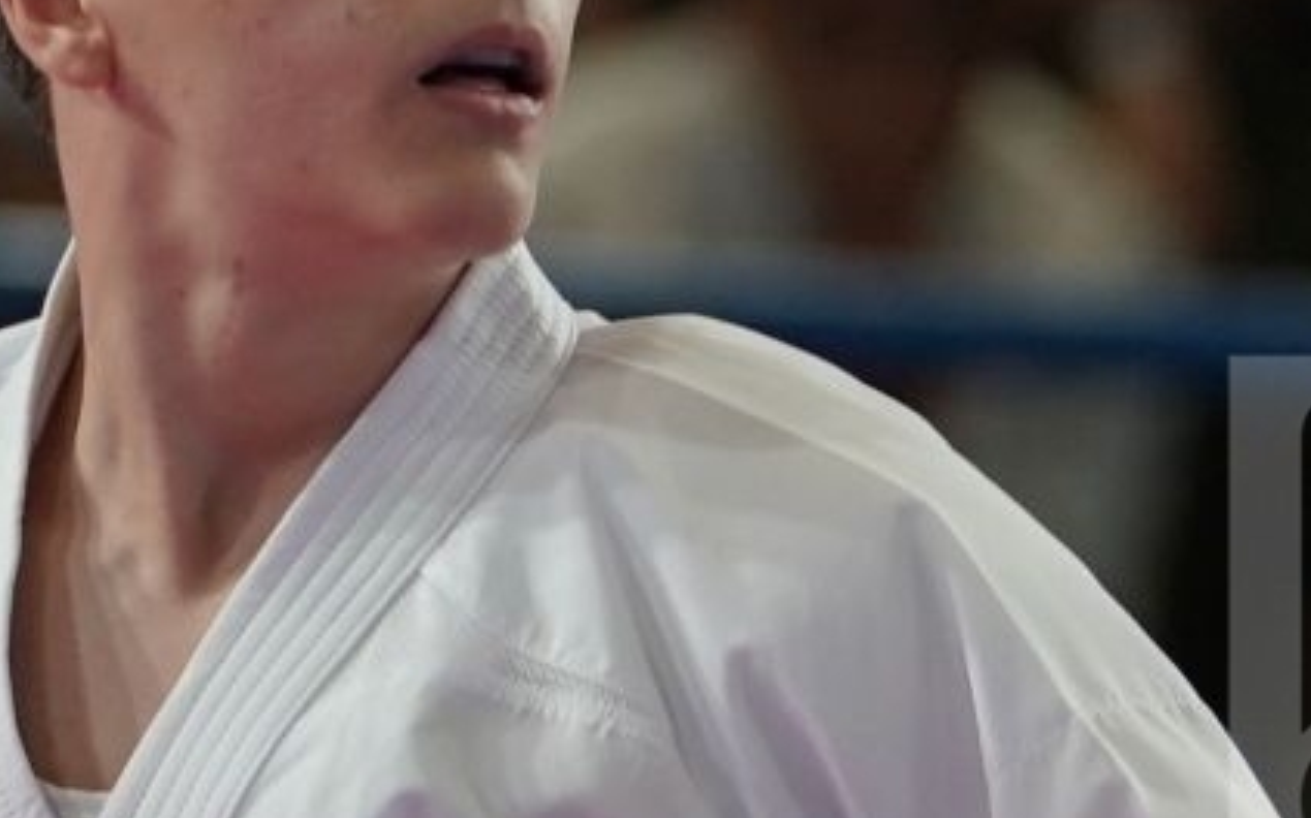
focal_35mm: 1123
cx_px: 468
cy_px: 638
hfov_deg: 1.9
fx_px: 40108
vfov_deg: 1.2
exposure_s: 1/1000
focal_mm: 173
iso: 800
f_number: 2.8
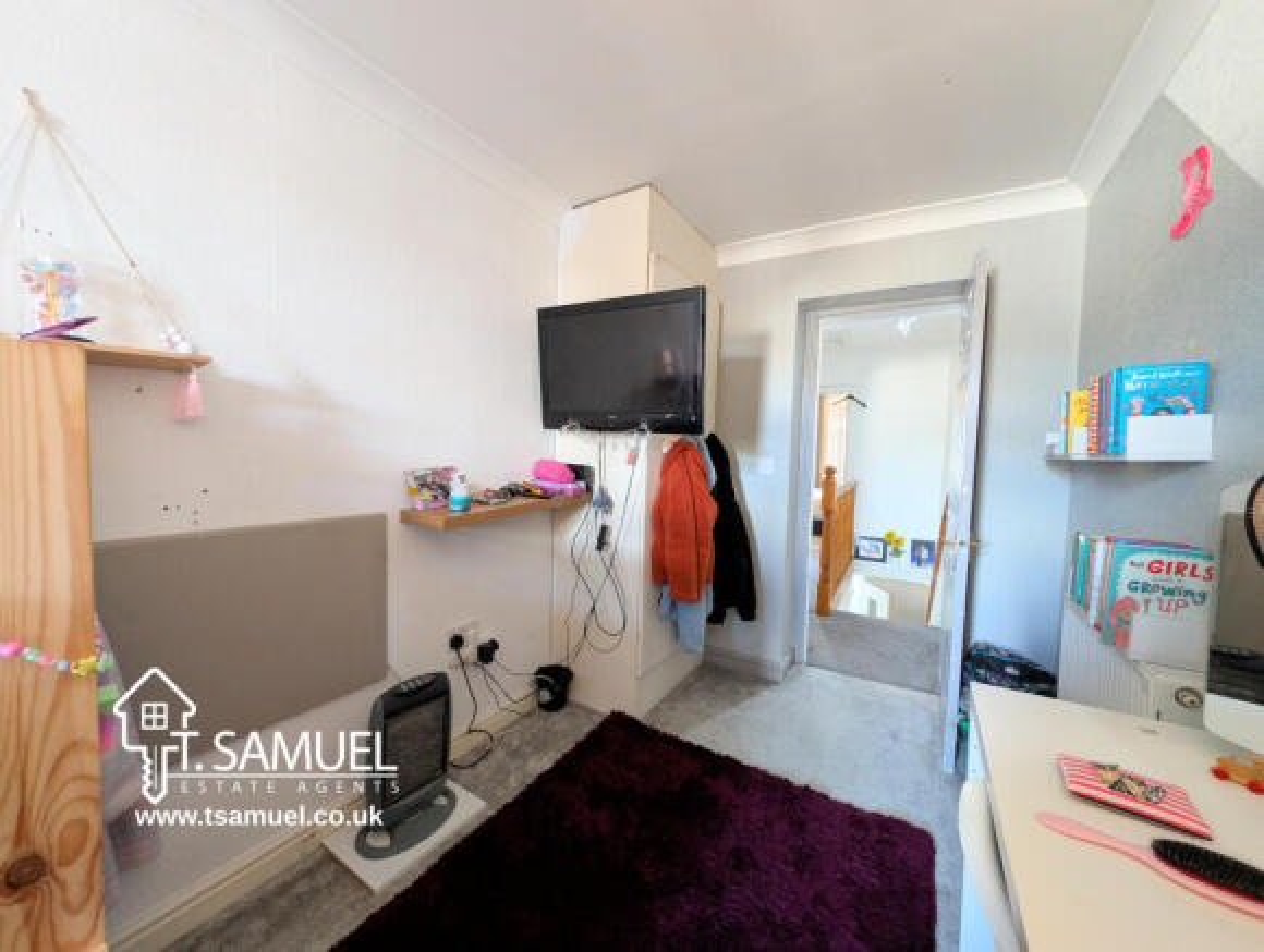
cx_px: 632
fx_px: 439
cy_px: 476
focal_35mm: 12
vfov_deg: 94.7
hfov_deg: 110.4
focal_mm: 2.23
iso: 277
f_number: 1.95
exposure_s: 1/15.4
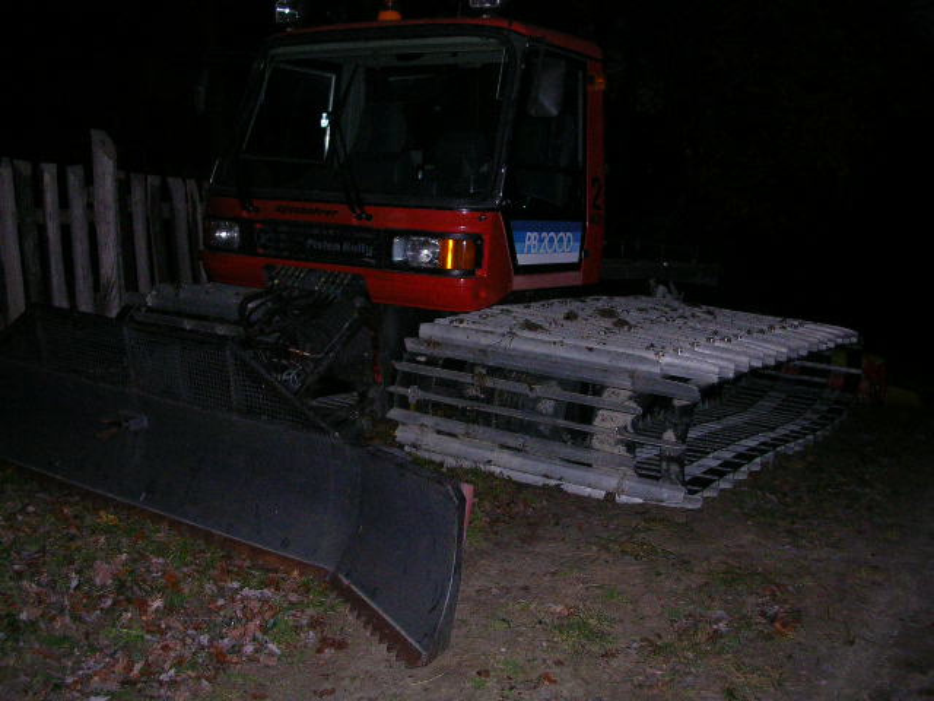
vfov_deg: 37.7
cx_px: 467
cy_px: 350
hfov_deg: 49.0
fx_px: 1025
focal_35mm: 38
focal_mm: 5.8
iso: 200
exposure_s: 1/60.1
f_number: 2.8
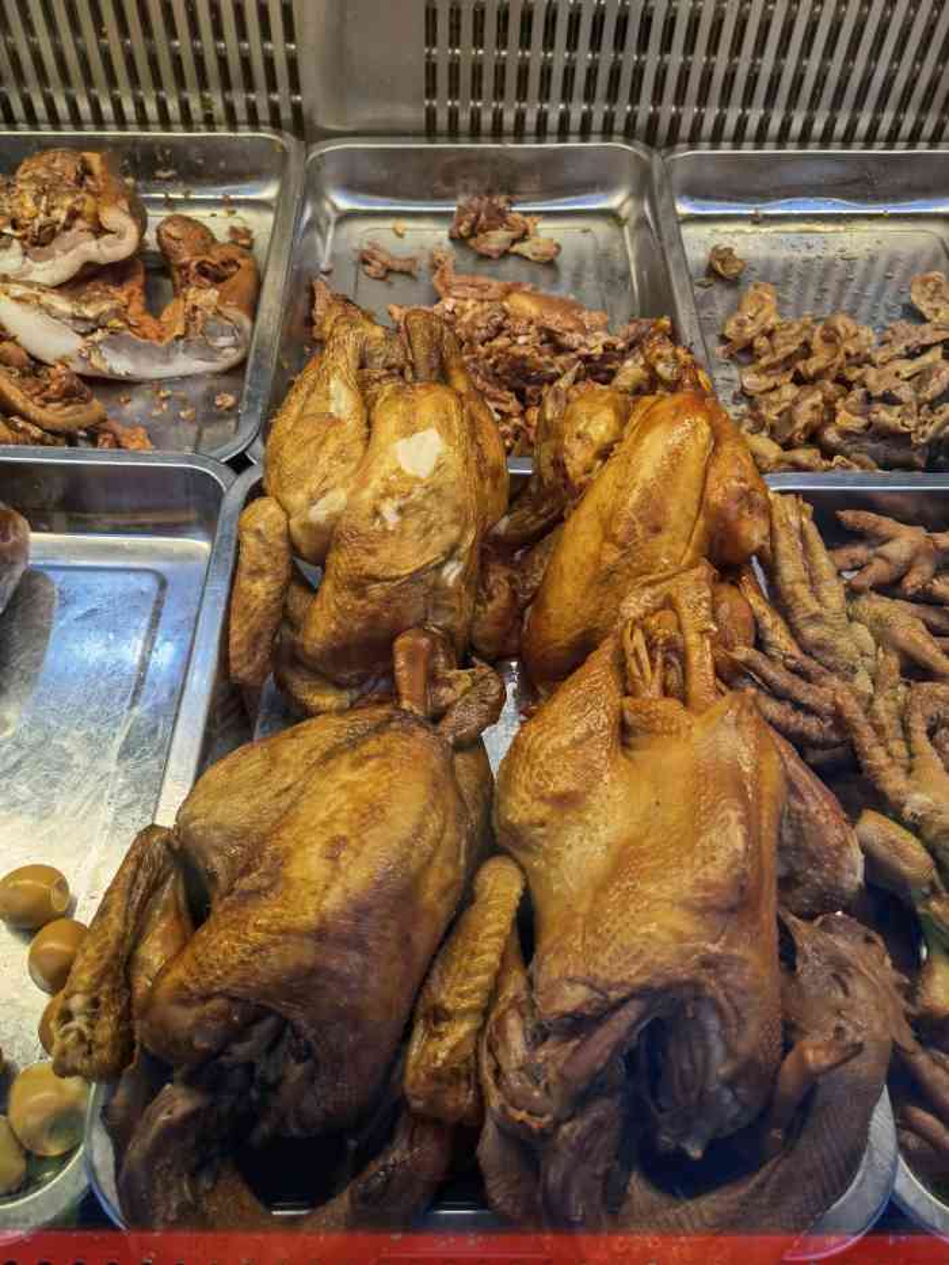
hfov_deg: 51.4
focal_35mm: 27
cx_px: 474
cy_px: 632
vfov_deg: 65.3
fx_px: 987
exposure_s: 1/217
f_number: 1.9
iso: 50
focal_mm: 6.67
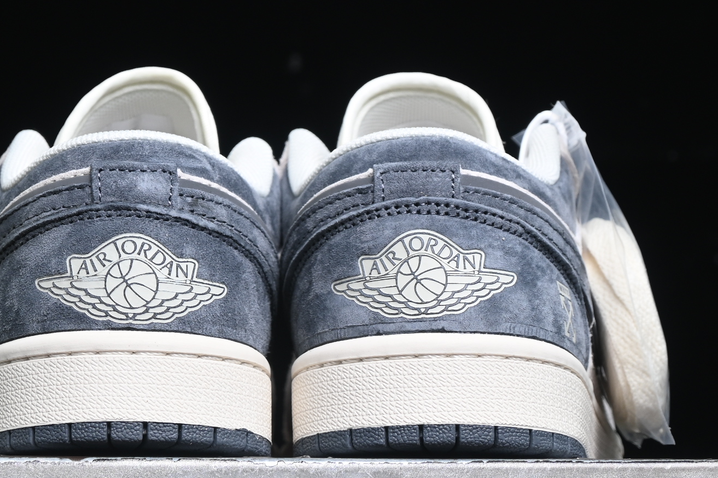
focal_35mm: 159
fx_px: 3171
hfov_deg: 12.9
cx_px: 297
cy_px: 138
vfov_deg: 8.6
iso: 160
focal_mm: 50
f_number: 6.3
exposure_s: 1/60
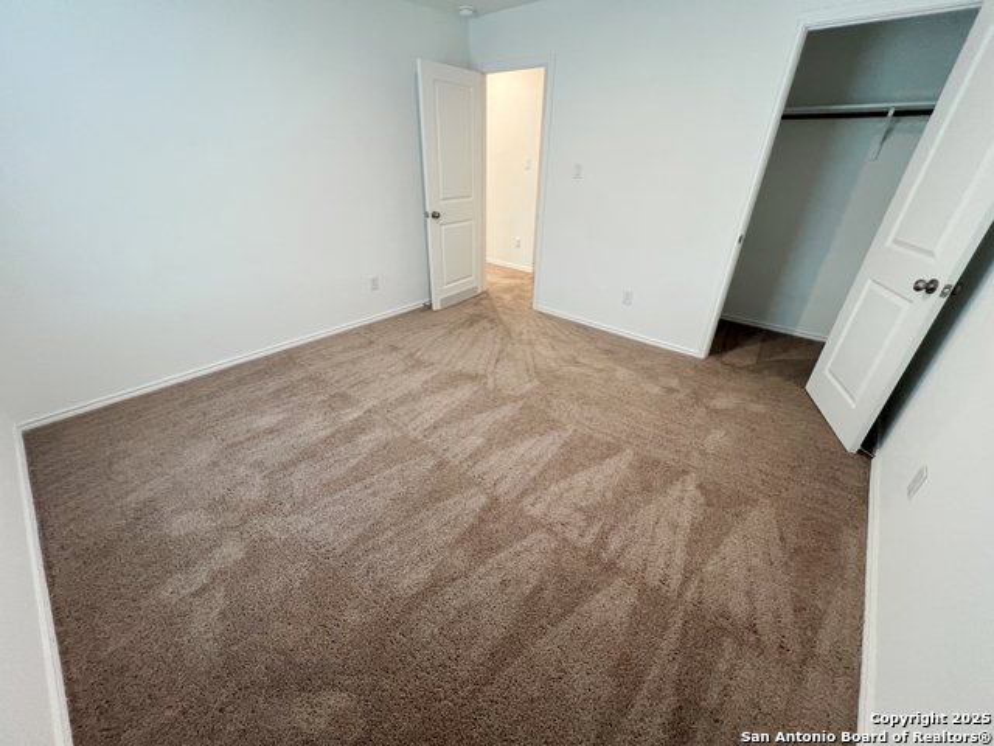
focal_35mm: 13
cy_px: 373
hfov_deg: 106.2
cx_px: 497
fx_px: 373
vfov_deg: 89.9
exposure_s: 1/60
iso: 250
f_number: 1.8
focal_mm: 1.57
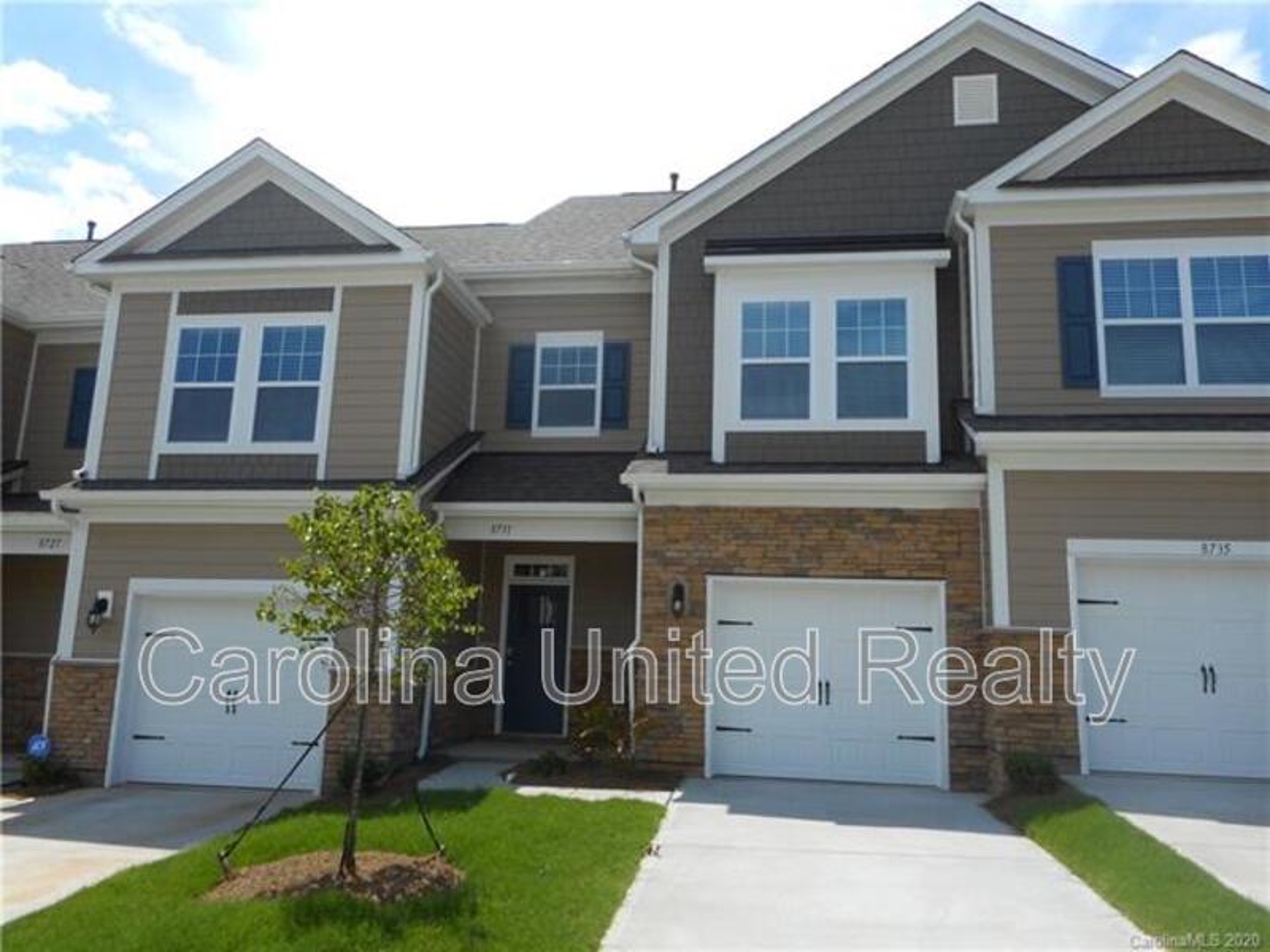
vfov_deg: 54.9
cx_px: 635
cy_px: 476
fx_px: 917
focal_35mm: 25
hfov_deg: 69.4
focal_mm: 4.5
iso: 80
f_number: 3.7
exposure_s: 1/800
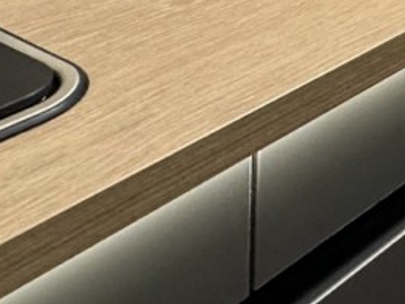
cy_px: -298
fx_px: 1018
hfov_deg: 19.2
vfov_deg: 14.3
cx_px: 634
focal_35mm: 87
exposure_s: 1/100
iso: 160
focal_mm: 2.22
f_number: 2.2
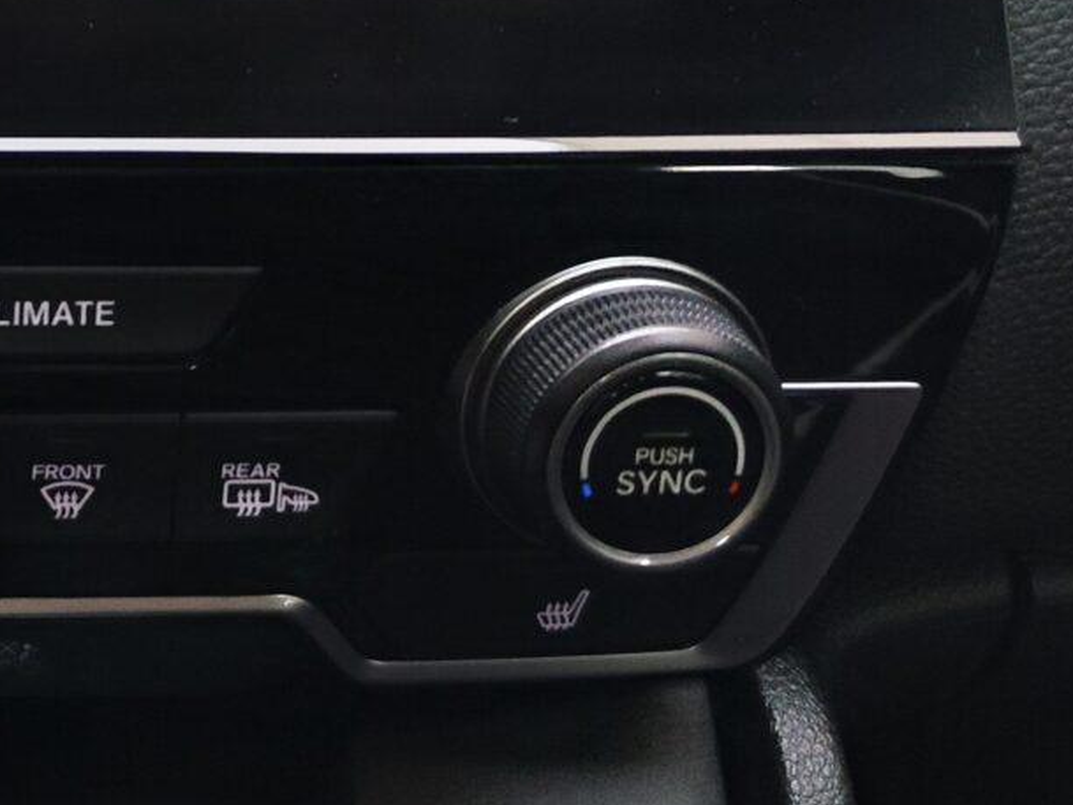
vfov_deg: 20.1
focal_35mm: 68
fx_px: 2108
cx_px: -263
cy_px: -188
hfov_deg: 25.3
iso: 339
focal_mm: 7.01
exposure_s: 1/90.2
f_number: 1.69
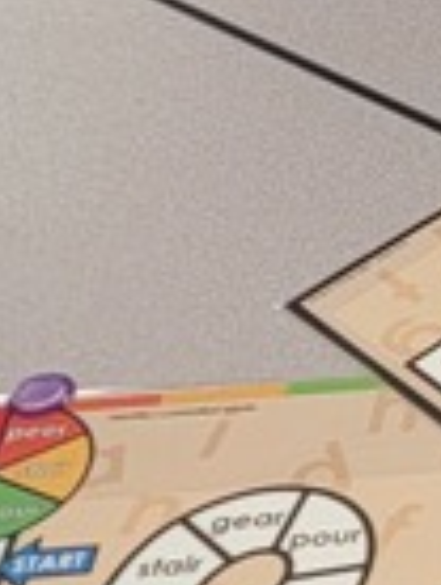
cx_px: 1552
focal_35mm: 178
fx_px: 3014
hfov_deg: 7.0
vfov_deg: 10.8
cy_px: -208
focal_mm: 6.7
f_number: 1.8
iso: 200
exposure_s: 1/120
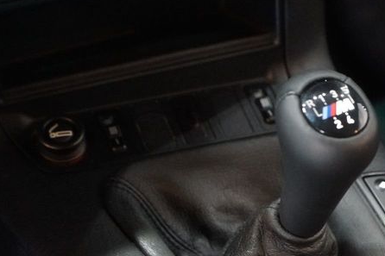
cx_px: 231
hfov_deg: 23.9
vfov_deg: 15.9
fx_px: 909
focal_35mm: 85
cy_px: 219
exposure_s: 1/30
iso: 10000
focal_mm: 37
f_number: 4
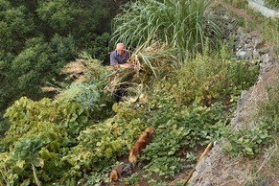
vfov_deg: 27.3
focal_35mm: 49
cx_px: 190
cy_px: 59
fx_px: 380
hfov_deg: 39.8
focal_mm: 34
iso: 400
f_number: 9
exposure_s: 1/60
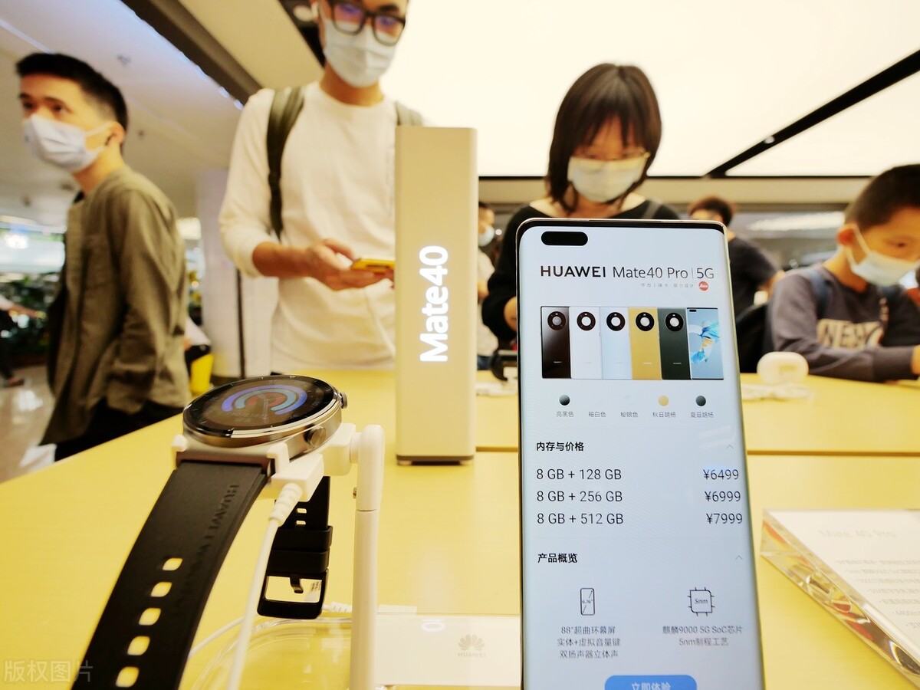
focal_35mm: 14
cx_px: 460
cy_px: 345
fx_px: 372
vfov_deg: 85.7
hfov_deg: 102.1
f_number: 4
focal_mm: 7
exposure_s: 1/160
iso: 200
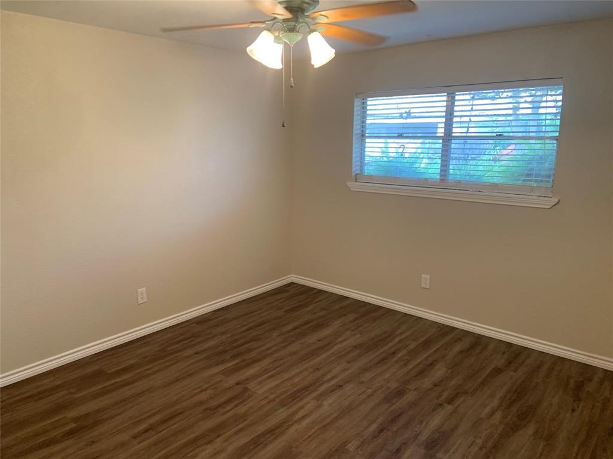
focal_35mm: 26
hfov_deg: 67.3
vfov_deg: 53.1
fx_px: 460
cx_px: 306
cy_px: 230
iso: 200
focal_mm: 4.25
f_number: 1.8
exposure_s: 1/60
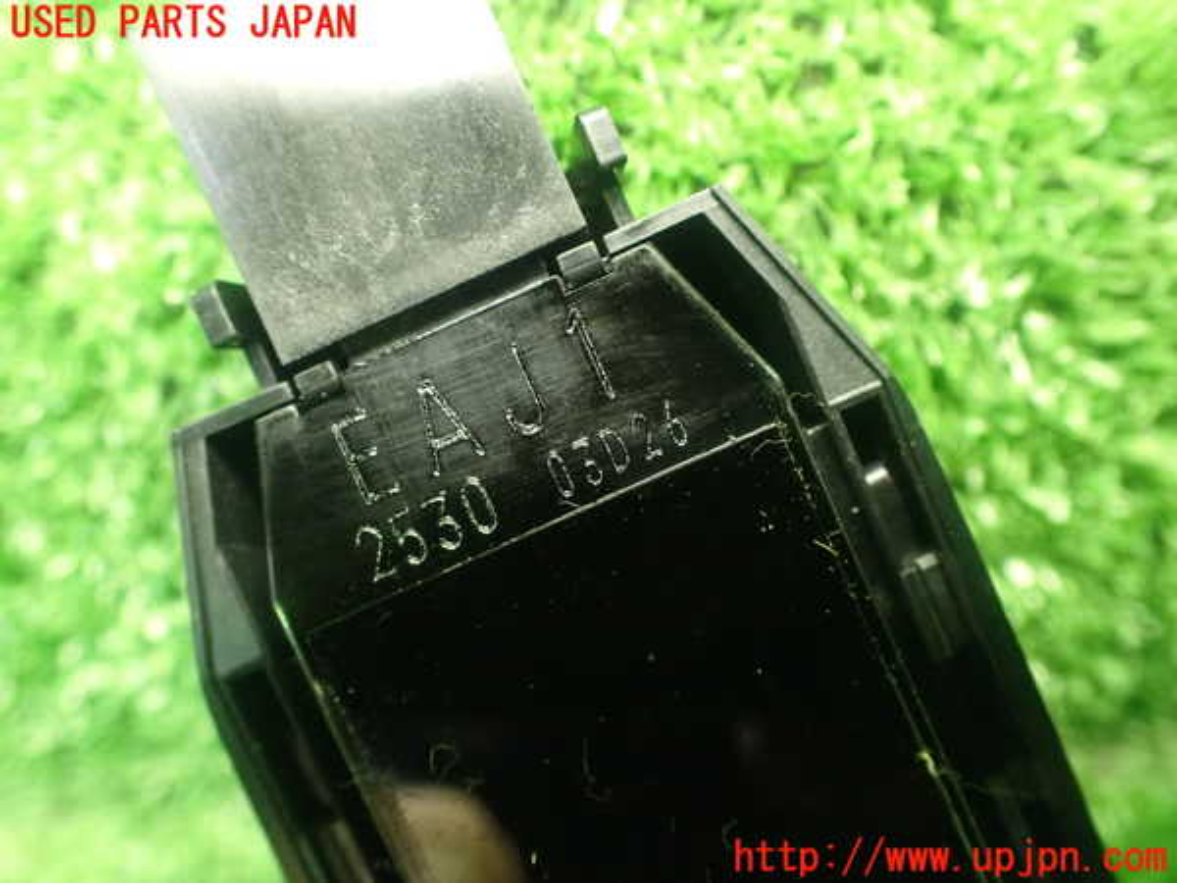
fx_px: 1020
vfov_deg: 46.8
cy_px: 442
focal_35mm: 30
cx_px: 588
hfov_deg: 60.0
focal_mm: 5.4
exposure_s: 1/30
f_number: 2.3
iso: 1250
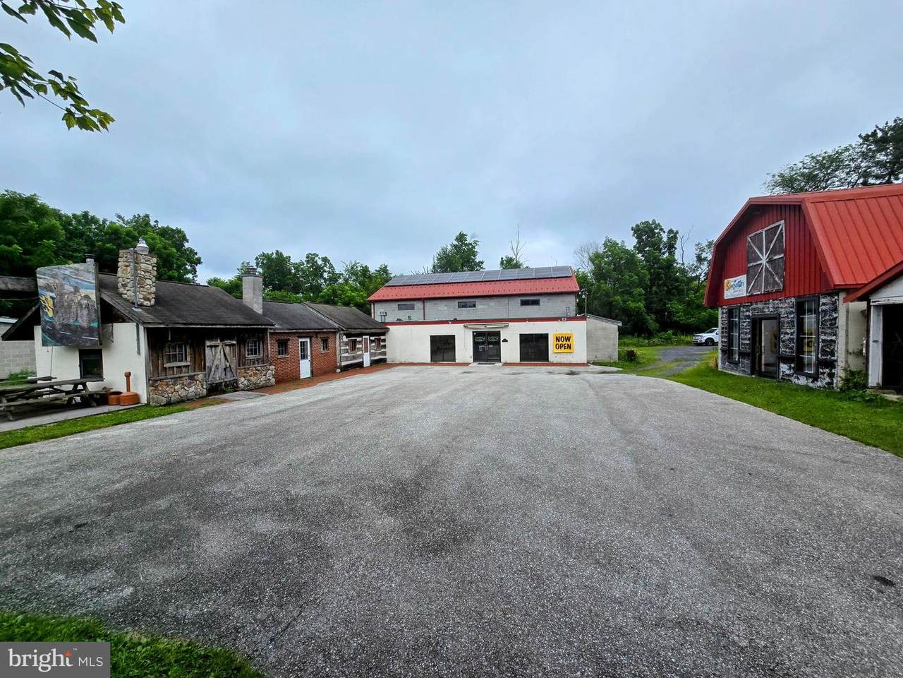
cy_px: 339
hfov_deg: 106.2
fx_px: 339
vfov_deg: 89.9
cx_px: 452
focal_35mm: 13
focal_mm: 2.2
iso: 50
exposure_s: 1/1597
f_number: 2.2
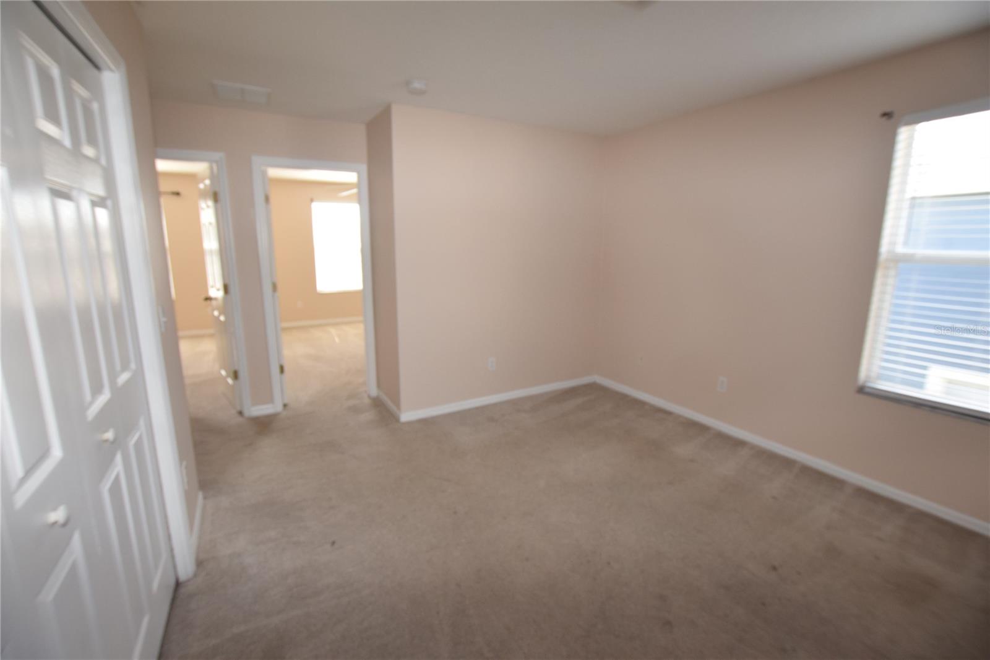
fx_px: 412
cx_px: 495
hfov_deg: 100.4
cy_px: 330
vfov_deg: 77.3
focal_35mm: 15
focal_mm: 10
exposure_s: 1/125
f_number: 5.6
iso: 640
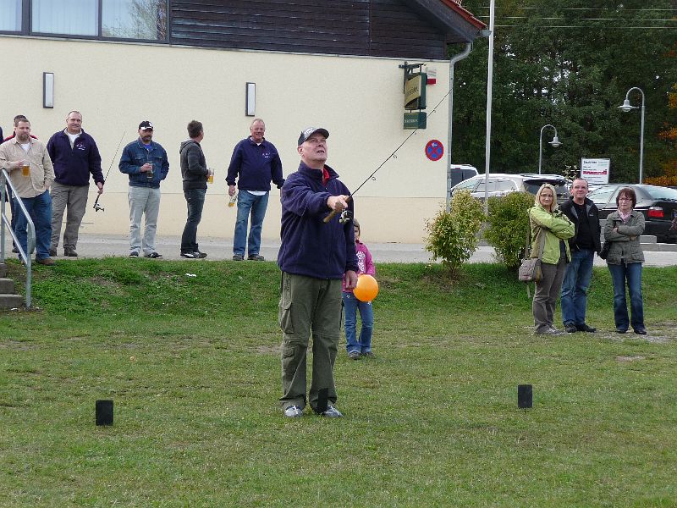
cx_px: 338
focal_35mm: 96
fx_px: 1878
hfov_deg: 20.4
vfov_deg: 15.4
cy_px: 254
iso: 100
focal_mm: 16.3
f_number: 4.7
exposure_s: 1/160
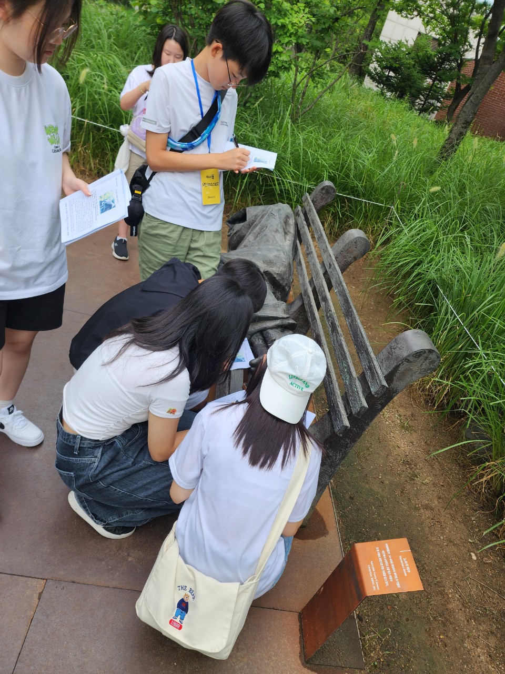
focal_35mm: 23
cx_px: 252
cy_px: 337
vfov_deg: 73.9
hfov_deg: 58.9
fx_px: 447
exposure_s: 1/180
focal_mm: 6.4
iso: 20
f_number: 1.8
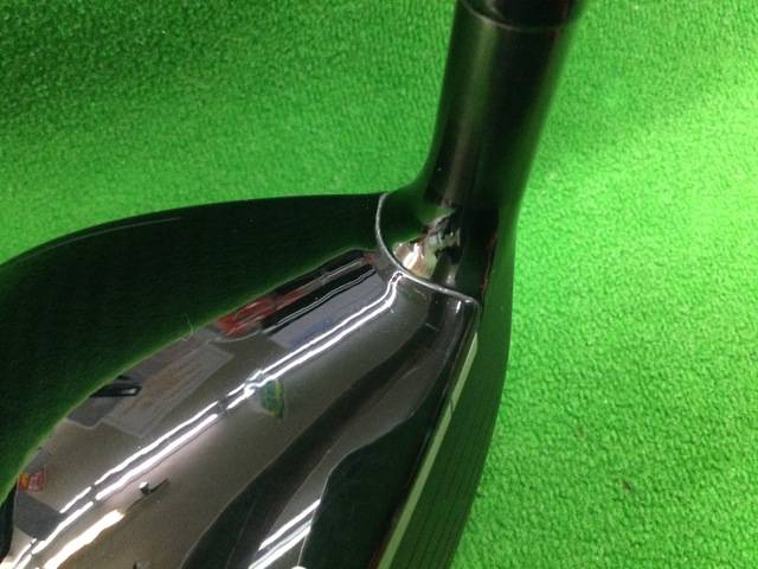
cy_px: 284
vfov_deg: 45.4
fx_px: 679
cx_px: 379
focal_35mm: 31
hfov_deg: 58.4
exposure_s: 1/20
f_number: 2.4
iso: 200
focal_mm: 3.3
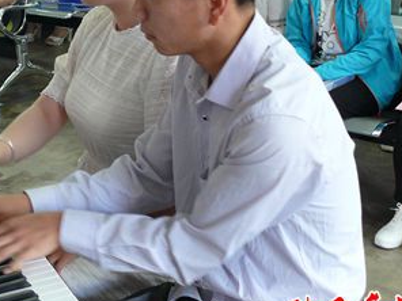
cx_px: 105
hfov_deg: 23.9
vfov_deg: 18.0
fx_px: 941
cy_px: 60
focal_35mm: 81
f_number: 2.8
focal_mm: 8.5
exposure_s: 1/15
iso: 200
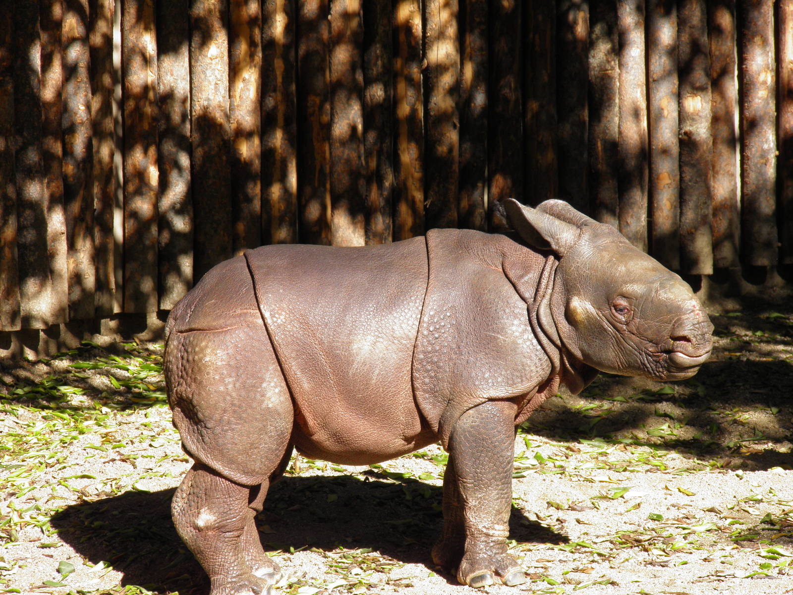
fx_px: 5865
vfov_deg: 5.8
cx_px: 396
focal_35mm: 256
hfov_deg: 7.7
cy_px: 298
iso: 50
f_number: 4.7
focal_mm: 46
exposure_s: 1/160
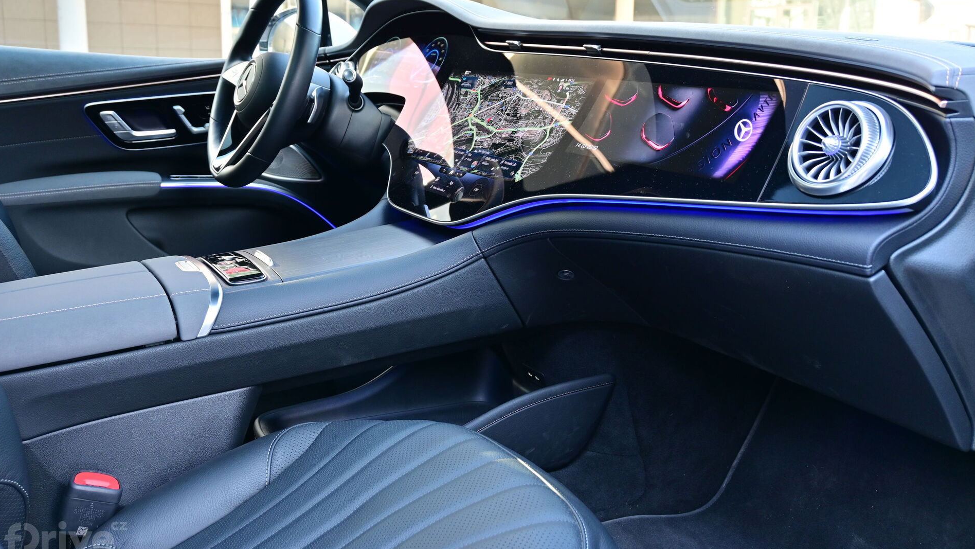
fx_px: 905
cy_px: 238
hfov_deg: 56.6
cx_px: 488
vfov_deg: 33.7
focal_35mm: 35
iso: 250
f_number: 4.5
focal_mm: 22
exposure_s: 1/50
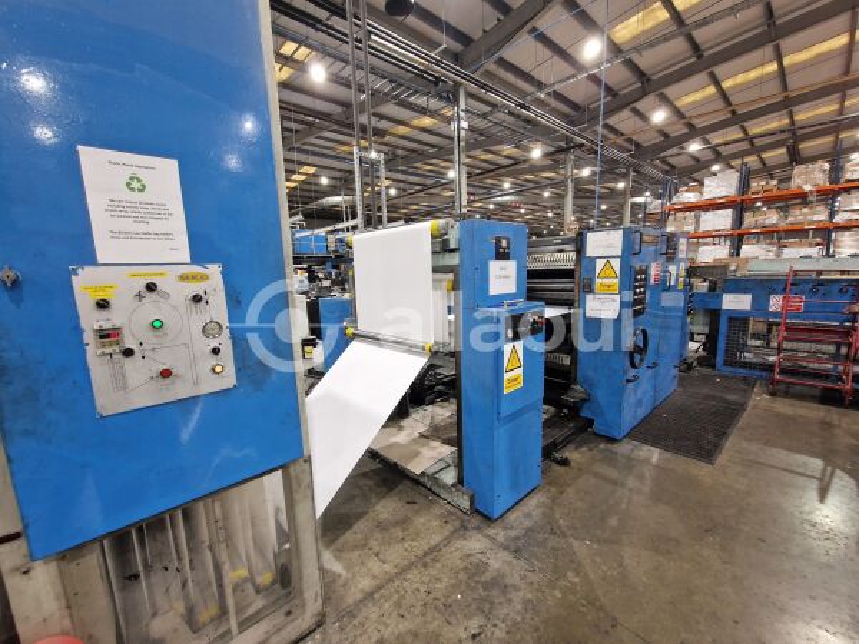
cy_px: 322
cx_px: 430
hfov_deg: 106.2
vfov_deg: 89.9
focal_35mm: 13
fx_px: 323
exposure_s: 1/60
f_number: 2.2
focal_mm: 2.2
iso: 320
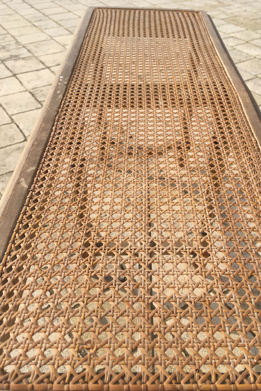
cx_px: 149
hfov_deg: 42.2
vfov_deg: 60.3
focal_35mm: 31
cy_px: 198
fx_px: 337
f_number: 2.2
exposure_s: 1/1241
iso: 25
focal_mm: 4.15
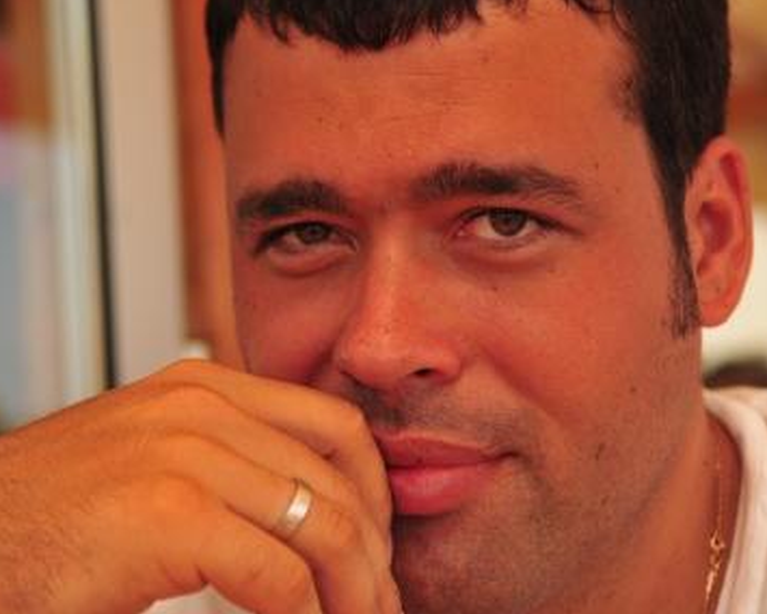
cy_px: 316
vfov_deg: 15.8
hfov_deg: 19.6
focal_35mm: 98
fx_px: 2215
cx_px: 443
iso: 400
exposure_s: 1/1600
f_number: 4
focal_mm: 55
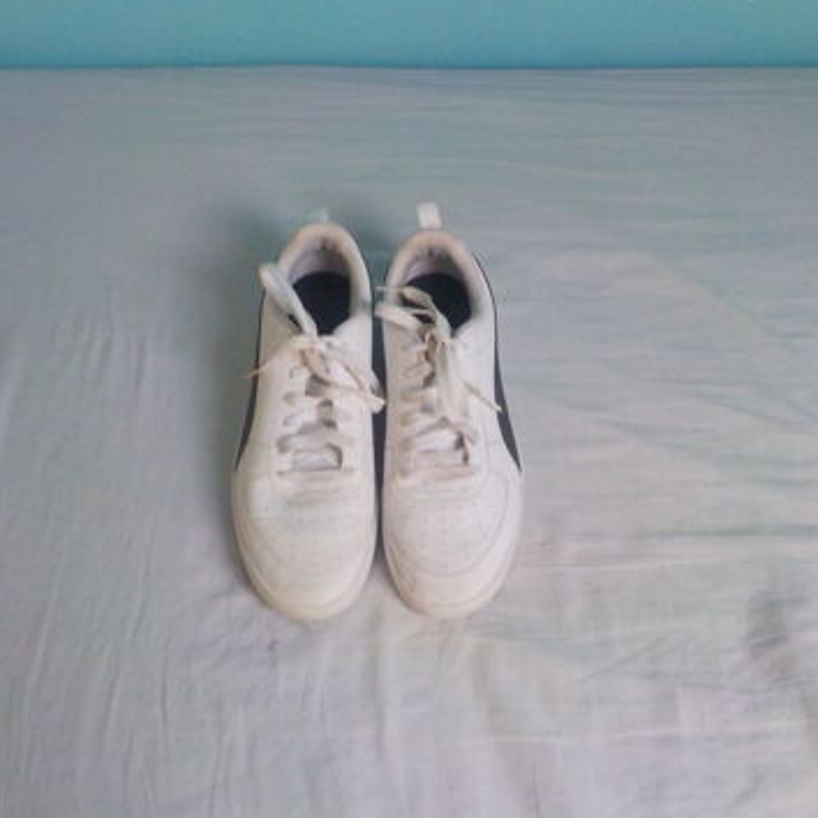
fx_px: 962
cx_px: 471
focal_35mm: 36
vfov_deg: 46.0
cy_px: 407
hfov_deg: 45.9
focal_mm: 4.1
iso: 320
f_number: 3.3
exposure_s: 1/30
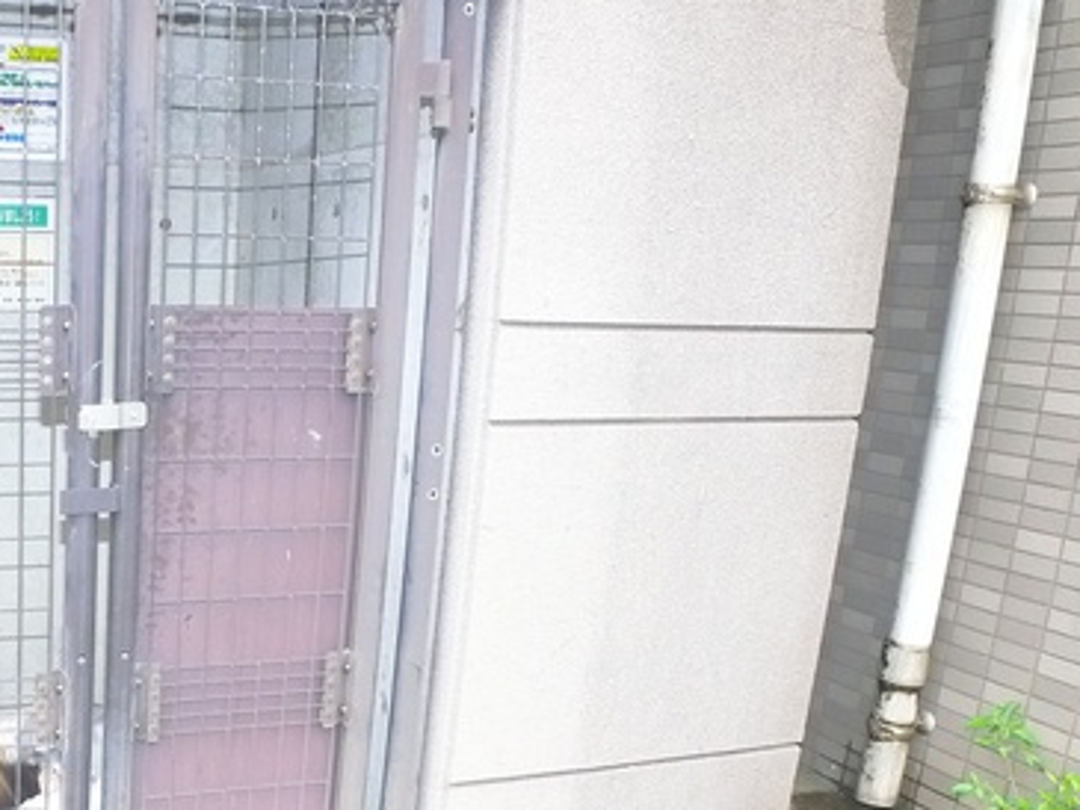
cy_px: 522
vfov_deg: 31.4
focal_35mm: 46
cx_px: 74
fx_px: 1436
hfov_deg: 38.0
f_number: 2.8
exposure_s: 1/250
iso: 400
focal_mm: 5.1
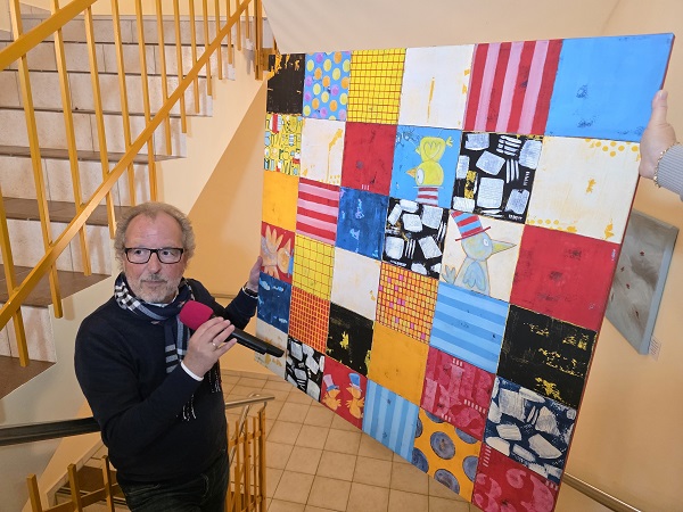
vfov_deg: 58.9
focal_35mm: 23
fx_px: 454
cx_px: 342
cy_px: 256
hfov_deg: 73.9
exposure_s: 1/100
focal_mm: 6.3
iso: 1000
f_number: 1.7
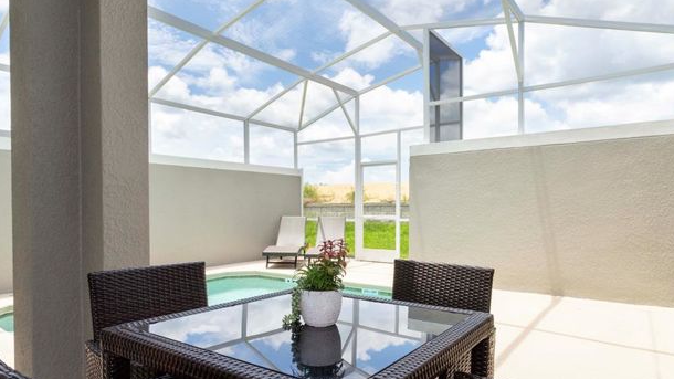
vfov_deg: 49.3
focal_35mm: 23
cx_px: 352
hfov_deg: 78.7
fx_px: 411
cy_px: 219
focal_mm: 19
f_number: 22
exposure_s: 1/160
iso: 1250
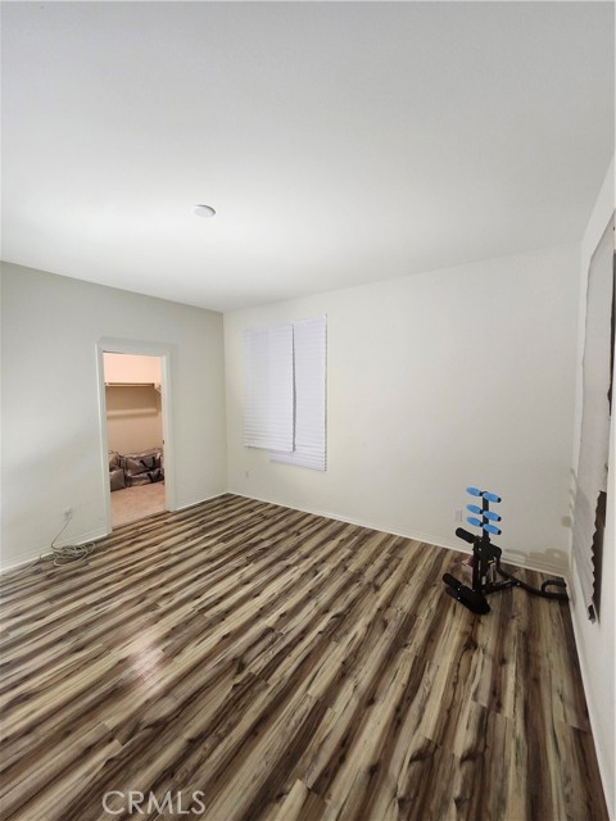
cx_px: 308
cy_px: 410
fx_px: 308
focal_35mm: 13
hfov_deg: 89.9
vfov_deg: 106.2
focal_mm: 1.74
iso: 200
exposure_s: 1/60
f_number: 2.2
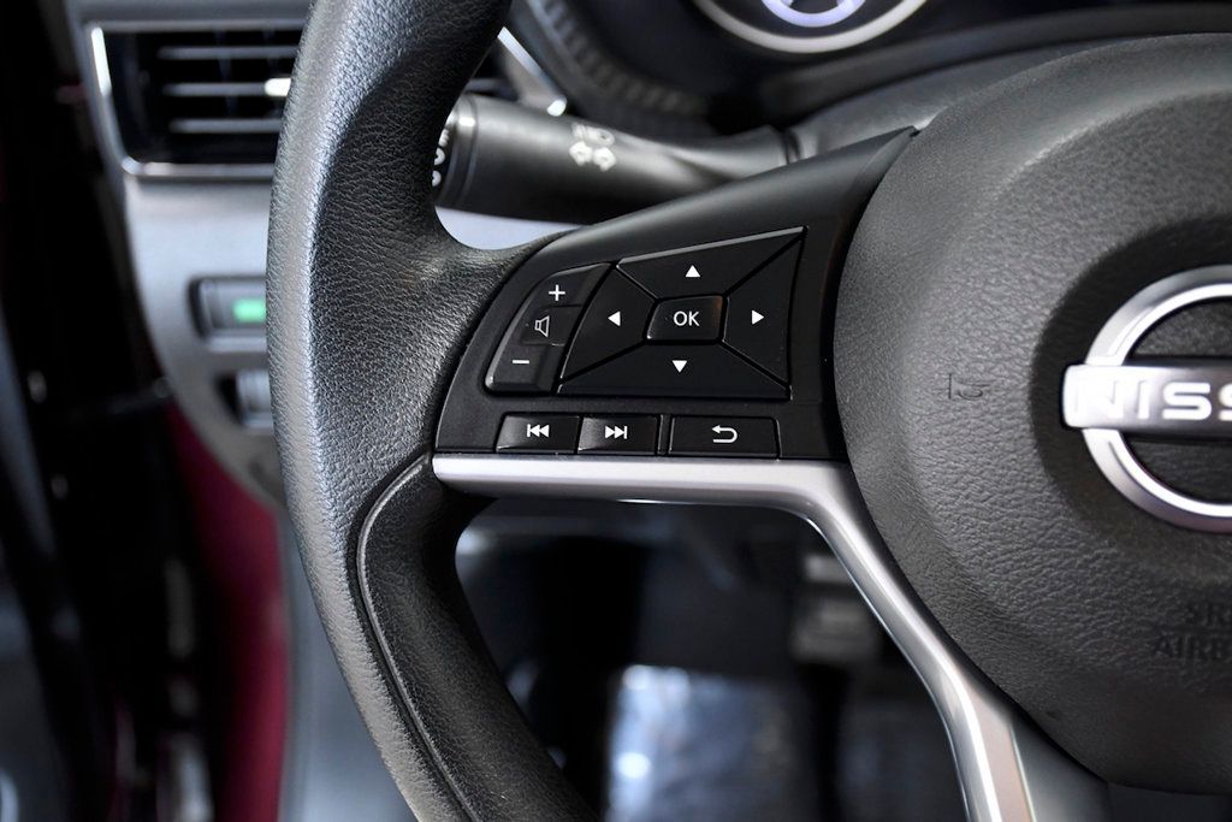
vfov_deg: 22.6
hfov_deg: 33.4
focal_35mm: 60
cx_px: 616
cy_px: 411
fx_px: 2053
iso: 2500
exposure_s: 1/100
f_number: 5
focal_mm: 40
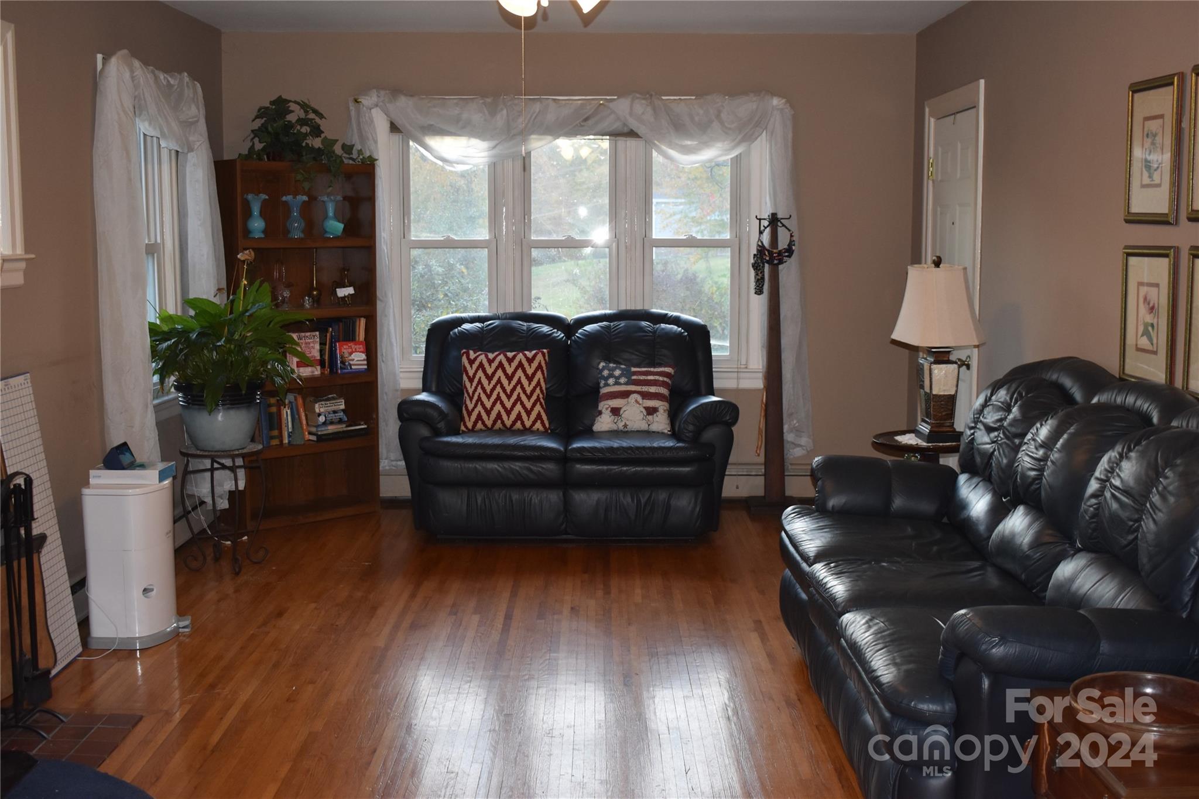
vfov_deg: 33.0
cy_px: 400
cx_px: 600
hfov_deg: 47.9
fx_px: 1349
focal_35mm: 40
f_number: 4.5
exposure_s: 1/80
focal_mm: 27
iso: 800
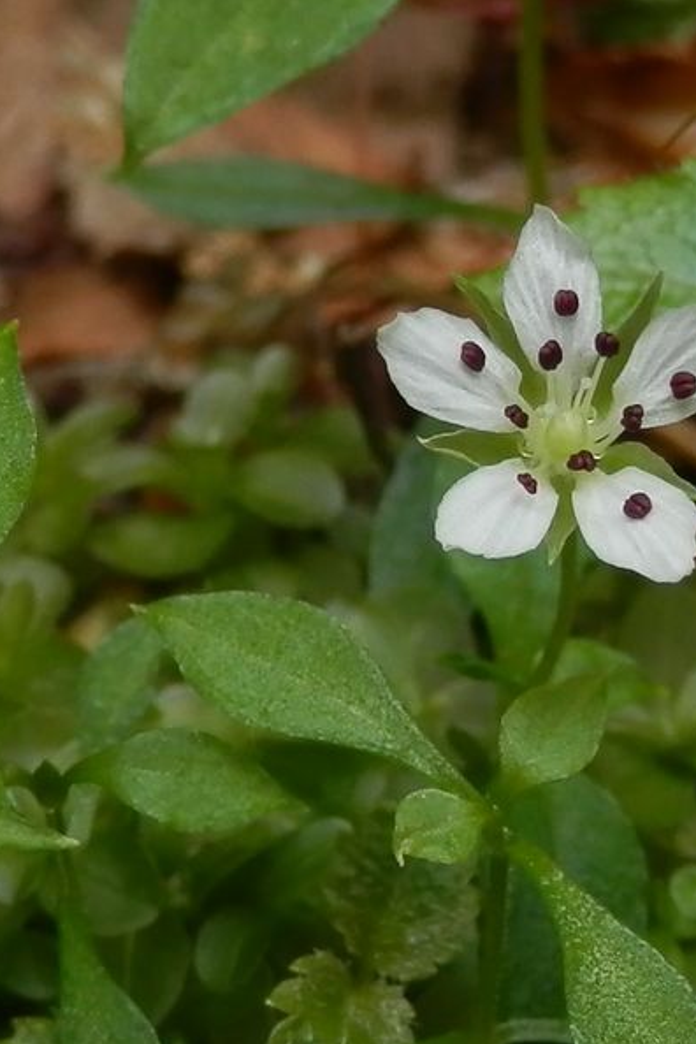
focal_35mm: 35
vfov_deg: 54.4
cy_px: 524
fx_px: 1015
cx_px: 580
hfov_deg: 36.3
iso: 80
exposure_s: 1/125
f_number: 3
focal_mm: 4.5
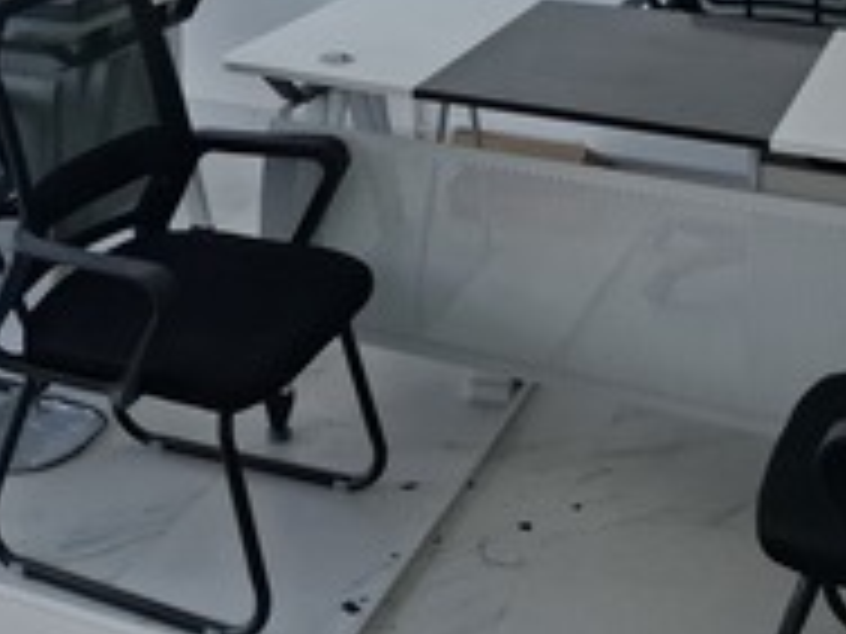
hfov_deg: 34.3
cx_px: 380
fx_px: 1369
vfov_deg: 23.7
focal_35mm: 56
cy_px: -133
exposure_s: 1/265
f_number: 1.8
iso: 50
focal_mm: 5.54
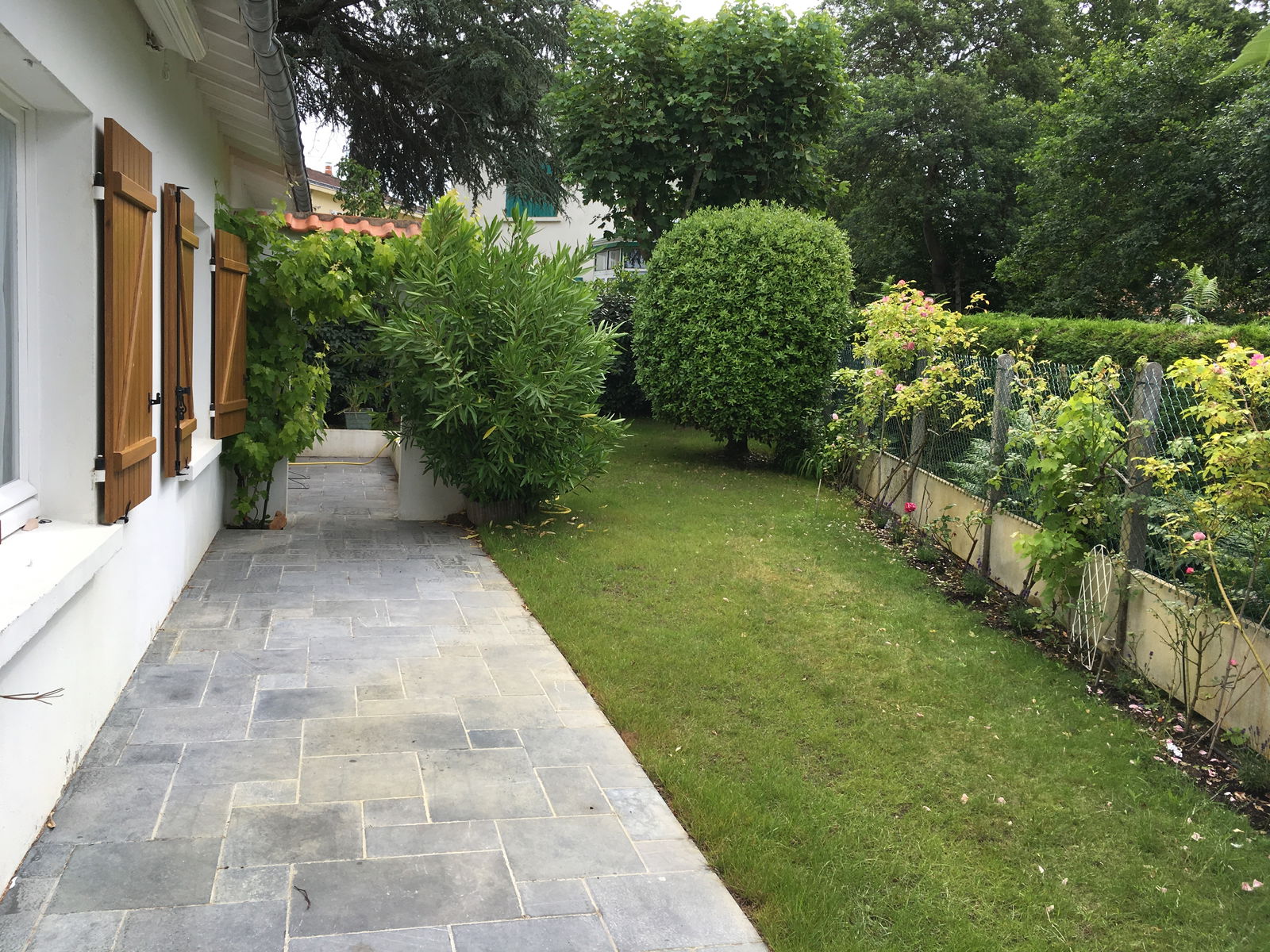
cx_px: 635
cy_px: 476
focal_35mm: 29
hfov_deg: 61.7
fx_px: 1064
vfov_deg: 48.2
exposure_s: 1/538
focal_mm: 4.15
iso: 25
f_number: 2.2
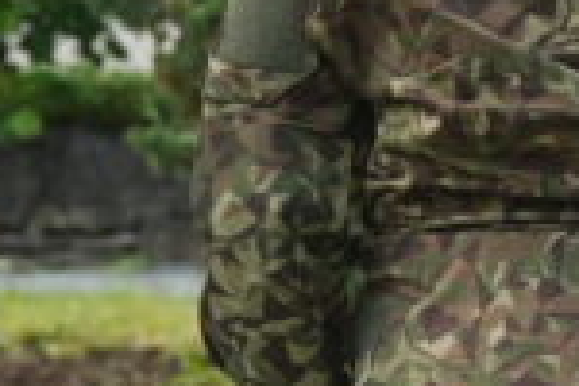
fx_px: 13139
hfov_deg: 2.5
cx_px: 344
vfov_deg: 1.7
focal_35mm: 817
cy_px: 280
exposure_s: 1/400
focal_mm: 120
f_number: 8
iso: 640
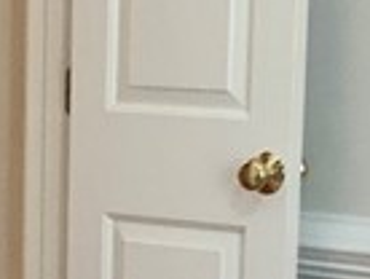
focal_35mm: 215
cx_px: -72
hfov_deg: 9.1
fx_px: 2302
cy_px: 405
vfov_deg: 6.8
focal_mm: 3
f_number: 1.8
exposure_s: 1/60
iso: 160
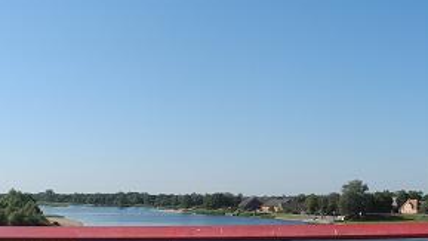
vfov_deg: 22.2
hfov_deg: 38.3
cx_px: 259
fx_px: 613
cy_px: 157
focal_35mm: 54
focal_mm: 6
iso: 100
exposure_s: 1/800
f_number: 4.5
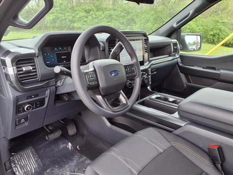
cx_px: 116
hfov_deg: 65.3
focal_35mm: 27
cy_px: 88
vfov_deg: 51.4
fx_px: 182
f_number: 1.9
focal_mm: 3.58
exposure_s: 1/122
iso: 40
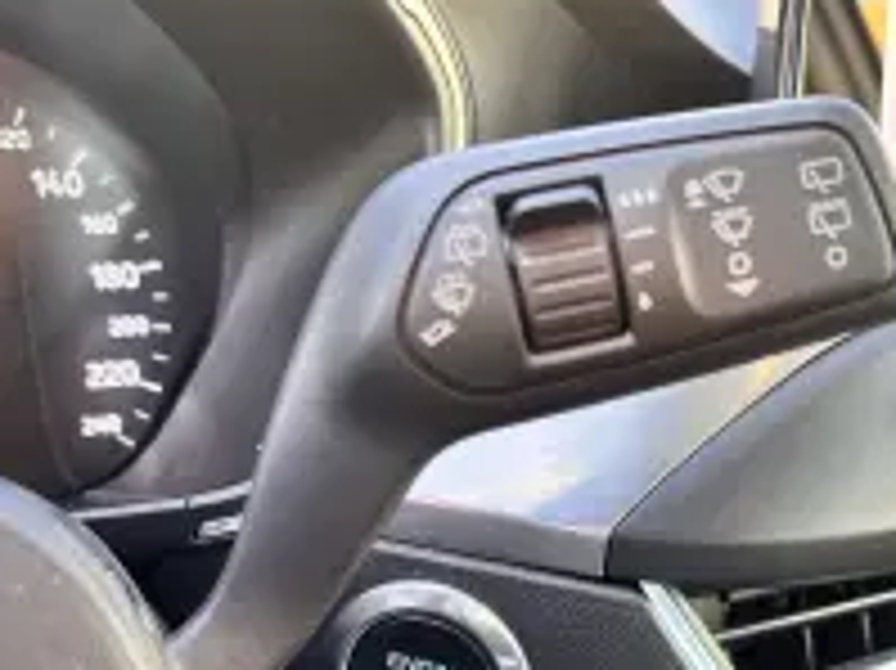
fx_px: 1216
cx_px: 576
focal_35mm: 47
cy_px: 562
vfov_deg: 29.9
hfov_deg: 40.1
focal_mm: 5.96
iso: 125
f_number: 1.6
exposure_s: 1/67
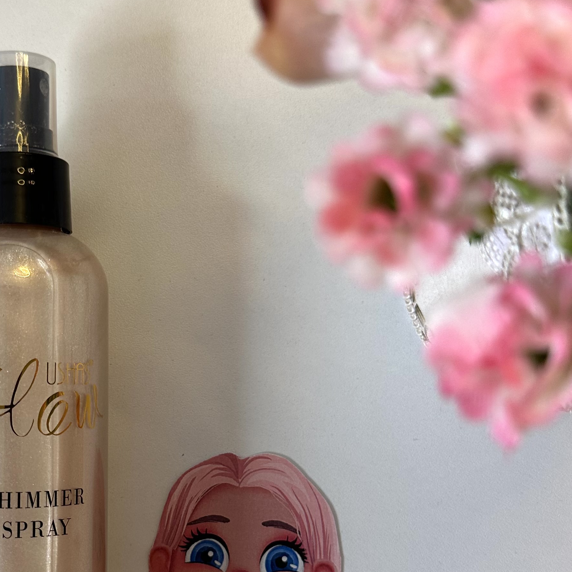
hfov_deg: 34.8
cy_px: 396
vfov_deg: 34.9
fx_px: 897
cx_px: 158
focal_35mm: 48
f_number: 1.78
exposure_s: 1/121
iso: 100
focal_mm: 6.86
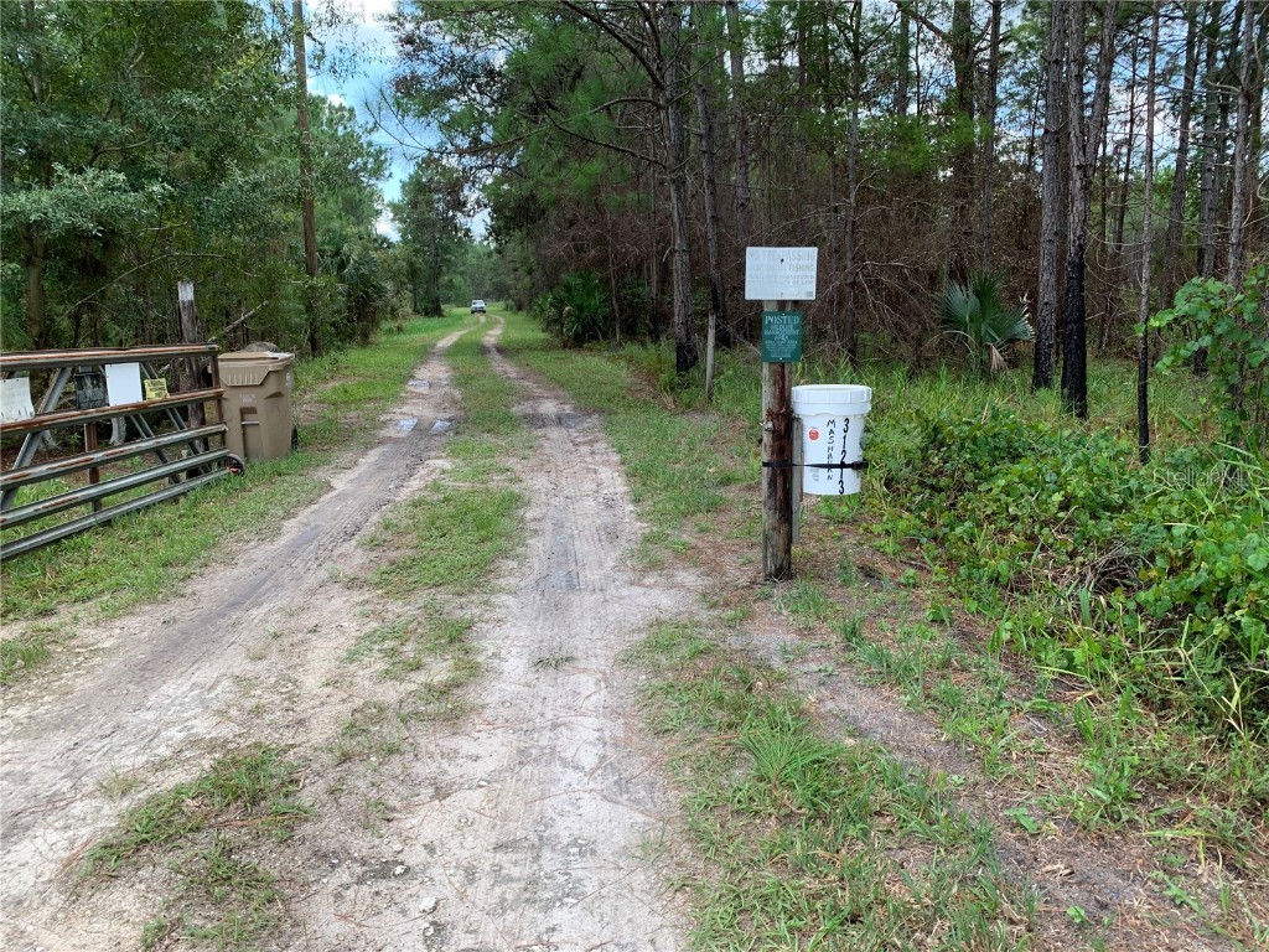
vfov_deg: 53.1
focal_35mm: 26
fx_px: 953
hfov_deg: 67.3
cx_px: 634
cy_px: 476
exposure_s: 1/325
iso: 25
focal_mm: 4.25
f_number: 1.8
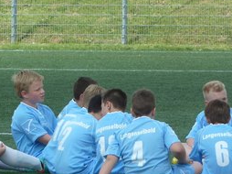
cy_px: 97
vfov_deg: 2.1
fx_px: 4801
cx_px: 178
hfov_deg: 2.8
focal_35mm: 717
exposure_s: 1/320
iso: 80
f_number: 4.7
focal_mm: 42.6
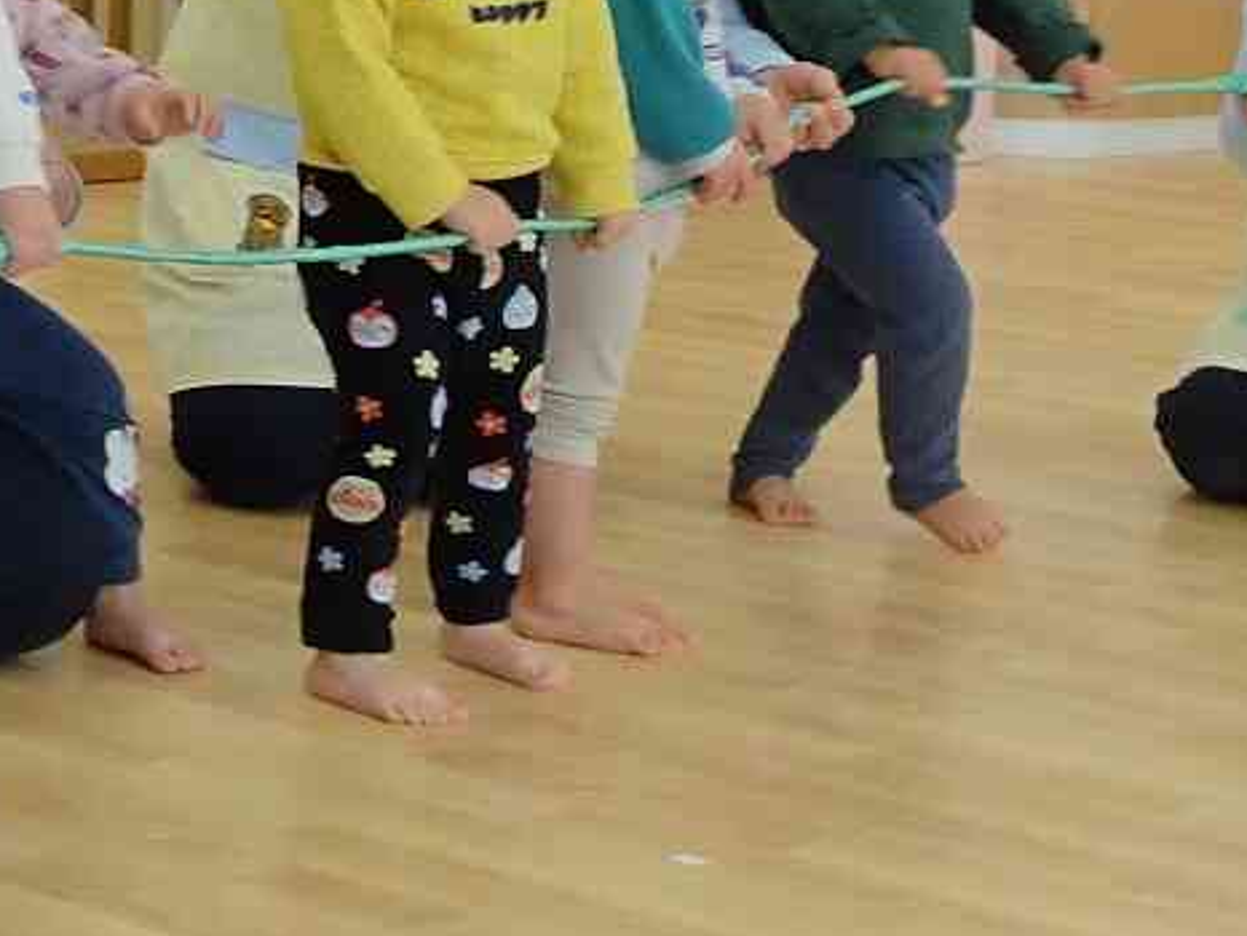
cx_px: -645
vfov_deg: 11.5
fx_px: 4541
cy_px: -233
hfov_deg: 14.5
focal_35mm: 126
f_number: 3.5
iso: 80
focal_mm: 4.1
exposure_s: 1/80
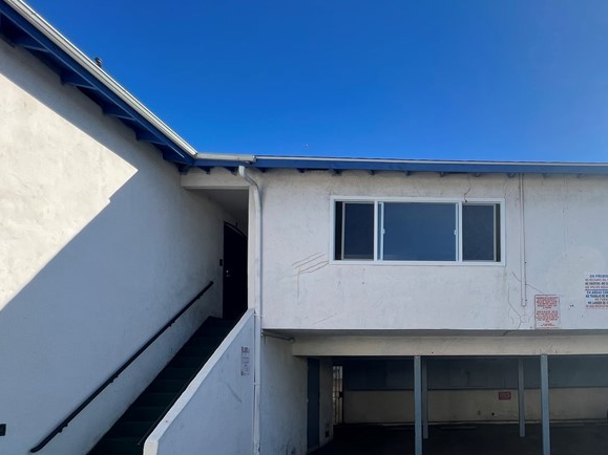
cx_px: 468
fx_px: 404
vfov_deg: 55.4
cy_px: 352
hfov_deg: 68.3
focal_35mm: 23
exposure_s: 1/752
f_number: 1.8
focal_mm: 1.57
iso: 32
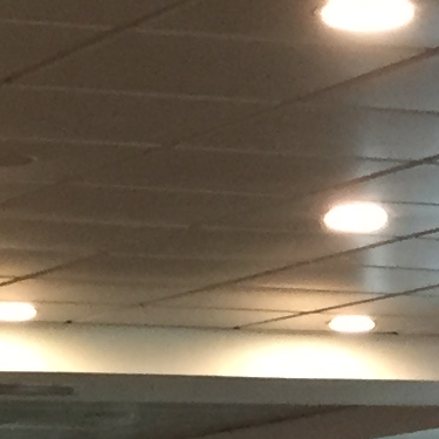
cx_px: 479
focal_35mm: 223
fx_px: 3200
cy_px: 726
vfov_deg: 7.7
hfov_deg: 7.8
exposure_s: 1/33
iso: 200
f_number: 2.2
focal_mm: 4.15
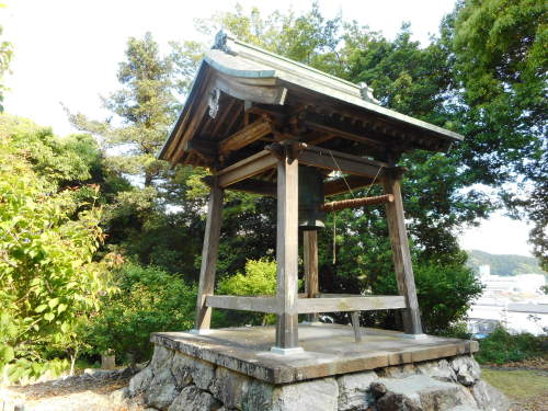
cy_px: 206
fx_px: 396
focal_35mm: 25
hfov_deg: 69.4
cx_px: 274
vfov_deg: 54.9
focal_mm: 4.5
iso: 80
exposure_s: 1/50
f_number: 3.7
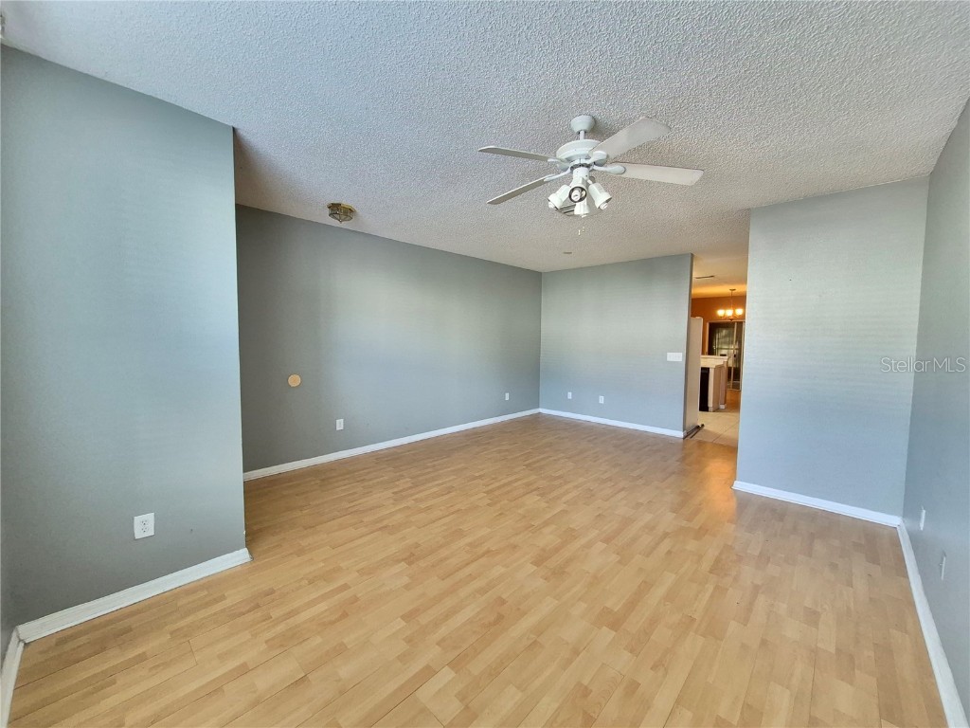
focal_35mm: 13
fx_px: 364
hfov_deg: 106.2
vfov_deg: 89.9
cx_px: 485
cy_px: 364
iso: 800
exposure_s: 1/60
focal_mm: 1.74
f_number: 2.2
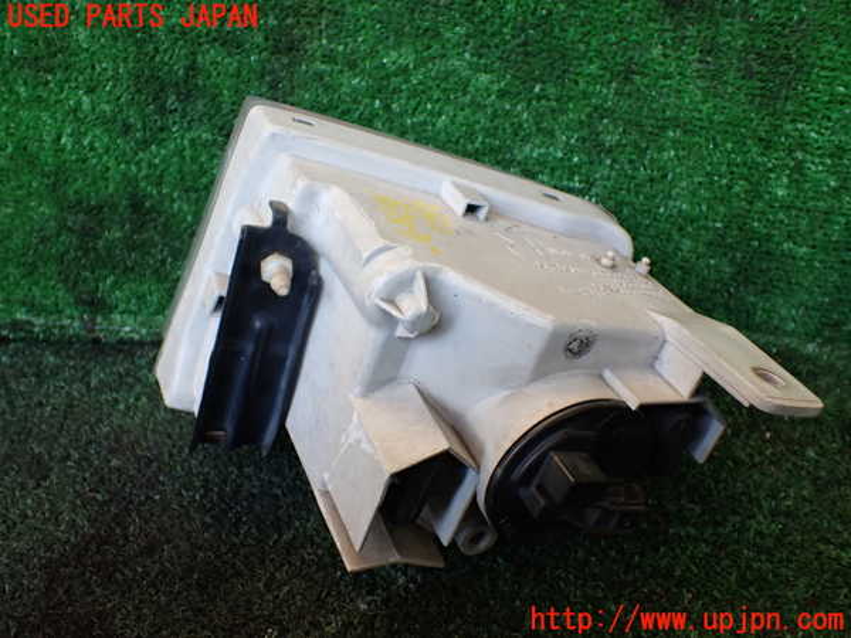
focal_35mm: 30
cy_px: 319
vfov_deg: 46.8
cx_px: 426
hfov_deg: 60.0
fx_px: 738
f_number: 2.3
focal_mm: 5.4
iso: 200
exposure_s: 1/125
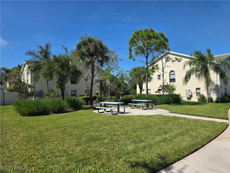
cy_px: 86
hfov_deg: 73.9
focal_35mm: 23
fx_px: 153
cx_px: 115
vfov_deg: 58.9
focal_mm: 6.3
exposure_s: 1/7944
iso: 80
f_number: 1.7
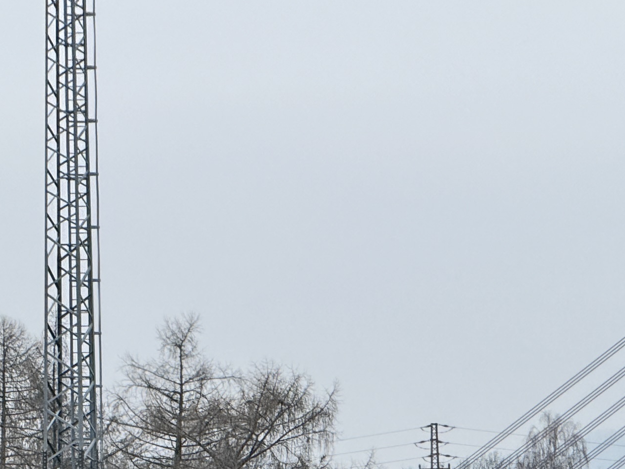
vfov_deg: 3.9
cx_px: 990
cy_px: 719
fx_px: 6878
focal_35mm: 381
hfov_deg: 5.2
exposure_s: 1/244
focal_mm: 15.66
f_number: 2.8
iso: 50
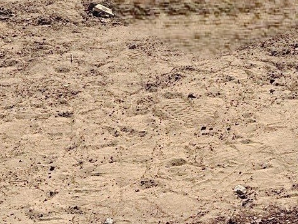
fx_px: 887
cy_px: -221
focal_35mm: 103
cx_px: 392
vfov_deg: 12.6
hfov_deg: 17.8
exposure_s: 1/6211
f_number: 1.78
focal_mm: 6.86
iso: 80
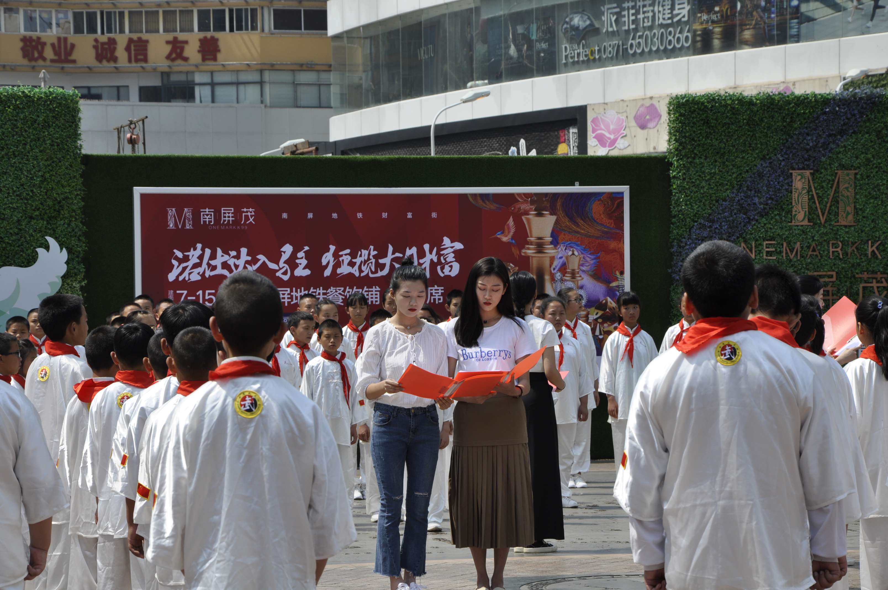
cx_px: 444
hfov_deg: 16.1
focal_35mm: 128
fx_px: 3141
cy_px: 295
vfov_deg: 10.7
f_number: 9
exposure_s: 1/320
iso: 200
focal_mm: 85
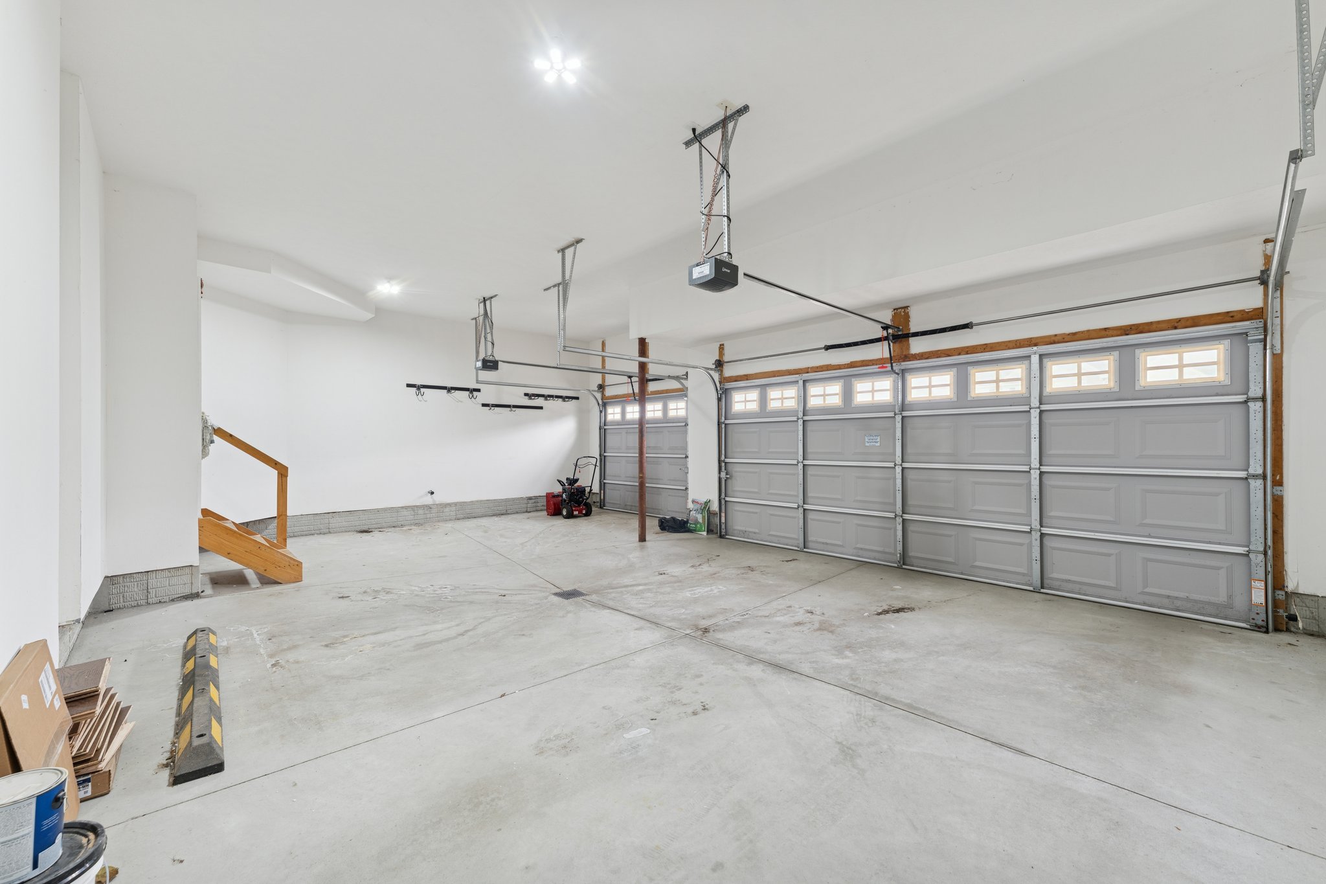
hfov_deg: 104.3
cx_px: 663
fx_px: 516
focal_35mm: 14
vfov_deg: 81.2
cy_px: 442
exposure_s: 1/13
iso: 250
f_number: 5.6
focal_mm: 14
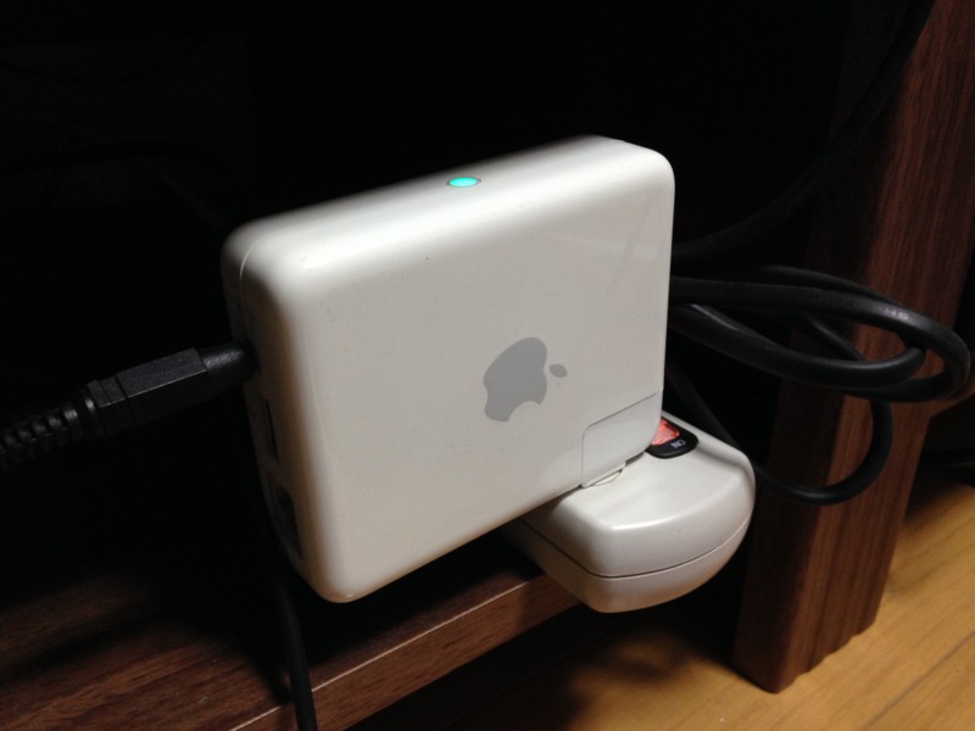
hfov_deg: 55.4
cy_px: 366
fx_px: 929
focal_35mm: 33
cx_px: 488
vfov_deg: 42.9
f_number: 2.4
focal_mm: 4.12
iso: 125
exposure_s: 1/20
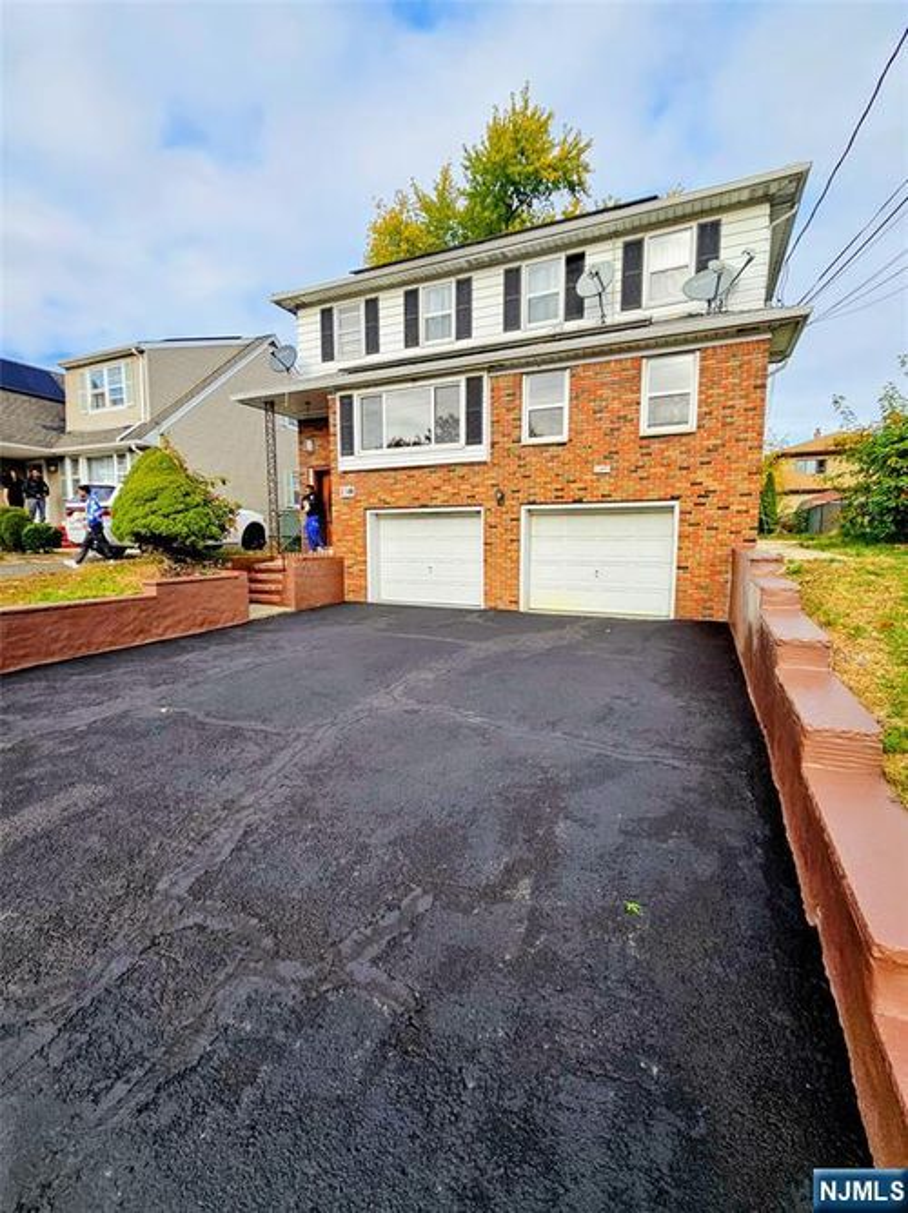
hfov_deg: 89.8
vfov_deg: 106.2
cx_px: 454
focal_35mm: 13
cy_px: 606
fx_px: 455
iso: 50
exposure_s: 1/981
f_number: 2.2
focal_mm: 2.2
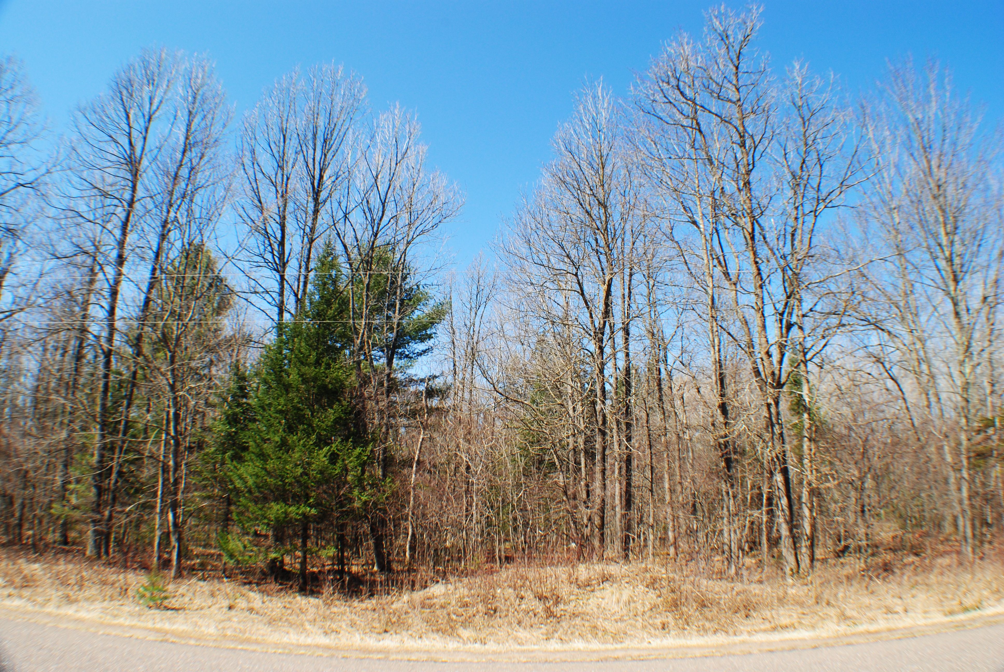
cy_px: 336
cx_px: 502
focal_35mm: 30
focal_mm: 20
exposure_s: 1/160
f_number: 9
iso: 200
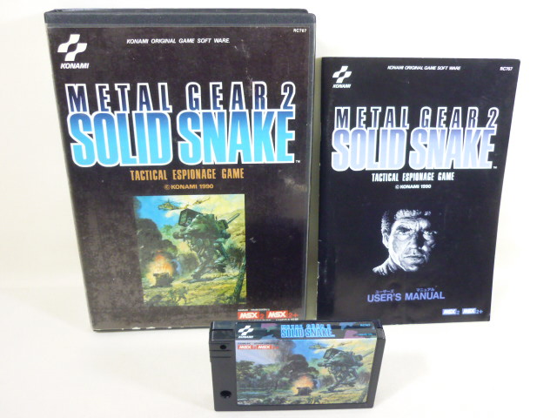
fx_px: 531
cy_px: 209
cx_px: 278
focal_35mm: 33
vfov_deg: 42.9
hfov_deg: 55.4
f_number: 2.8
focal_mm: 5.5
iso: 320
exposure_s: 1/30
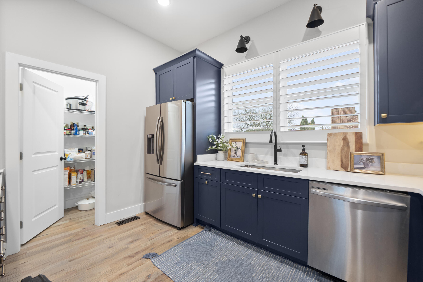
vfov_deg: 77.3
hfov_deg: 100.4
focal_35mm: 15
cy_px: 141
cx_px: 212
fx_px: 176
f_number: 4
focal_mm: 10
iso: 320
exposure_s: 1/4
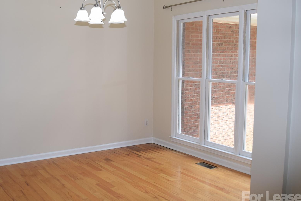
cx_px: 117
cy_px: 95
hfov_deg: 46.4
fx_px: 348
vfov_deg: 32.1
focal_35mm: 42
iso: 400
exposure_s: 1/160
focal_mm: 21
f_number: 6.3
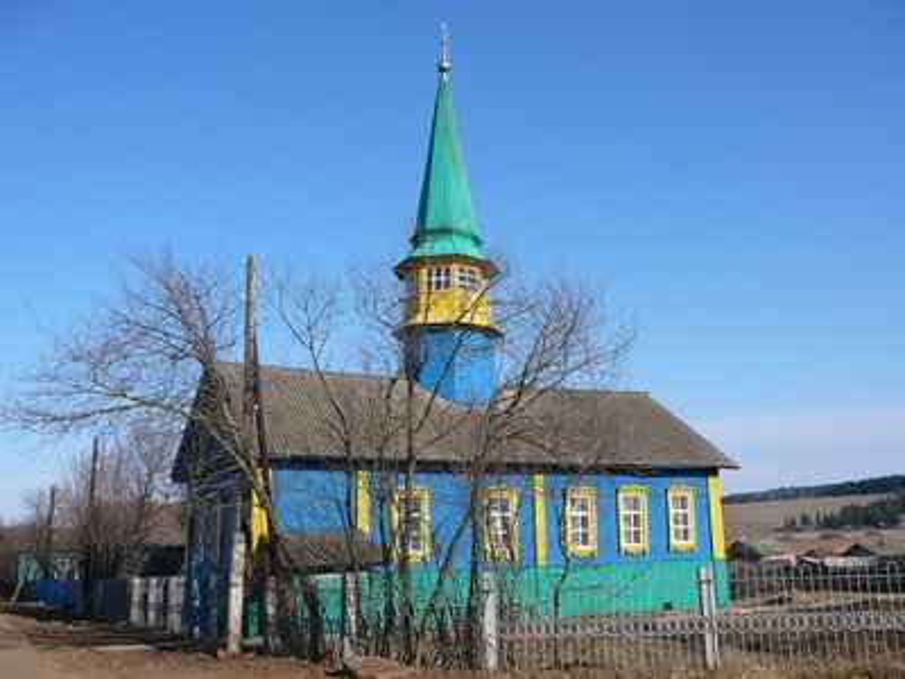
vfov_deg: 40.7
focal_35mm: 35
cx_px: 452
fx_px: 915
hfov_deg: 52.6
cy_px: 340
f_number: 5
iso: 80
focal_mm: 5.2
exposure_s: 1/500
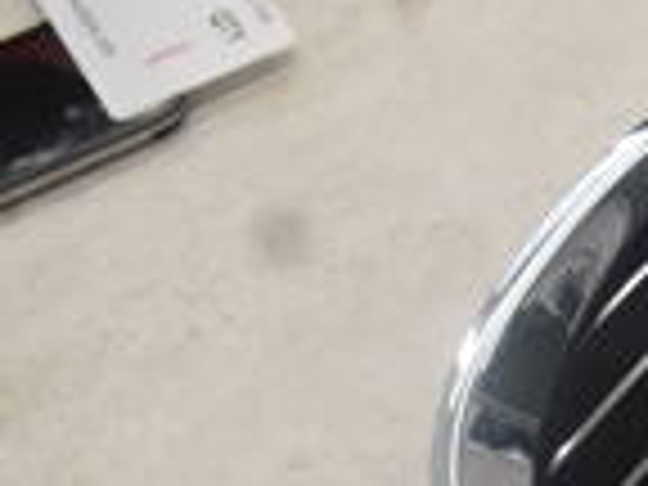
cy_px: 549
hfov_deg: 13.5
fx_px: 2397
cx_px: 1228
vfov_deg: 11.4
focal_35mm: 128
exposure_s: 1/60
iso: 560
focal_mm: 21
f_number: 5.6
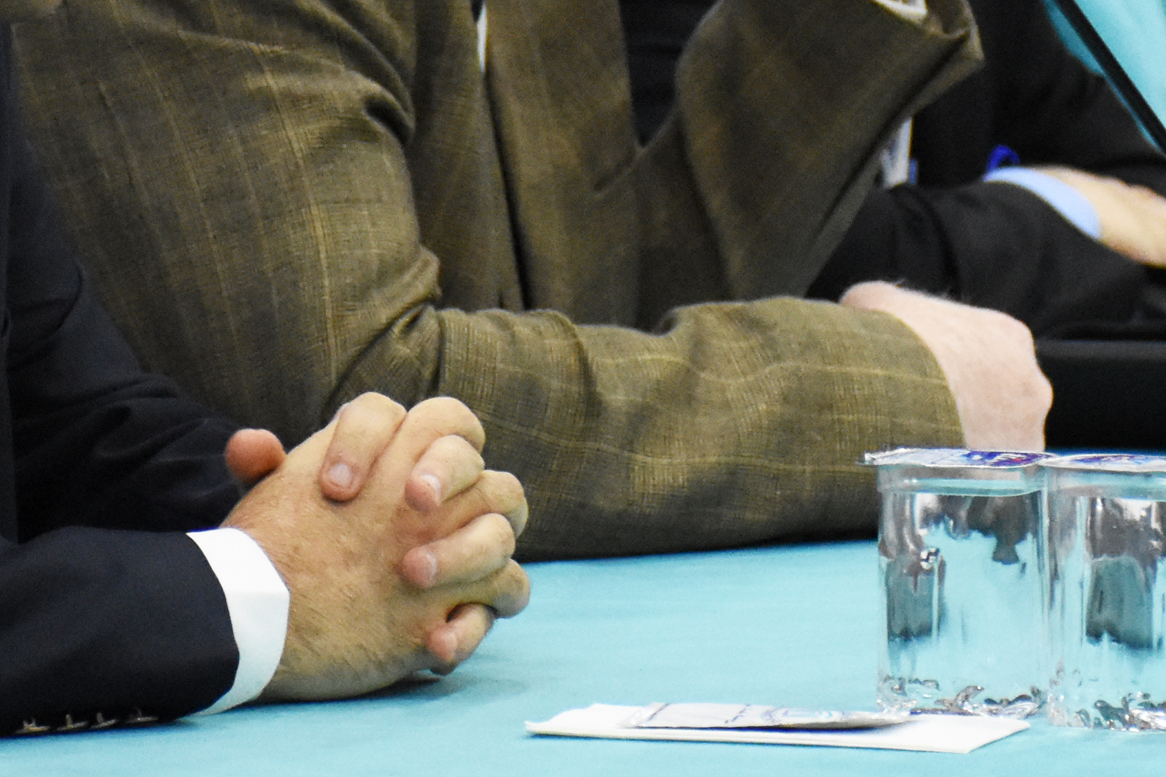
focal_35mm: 264
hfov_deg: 7.8
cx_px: 728
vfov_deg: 5.2
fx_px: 8549
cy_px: -90
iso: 4000
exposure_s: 1/80
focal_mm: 62
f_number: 5
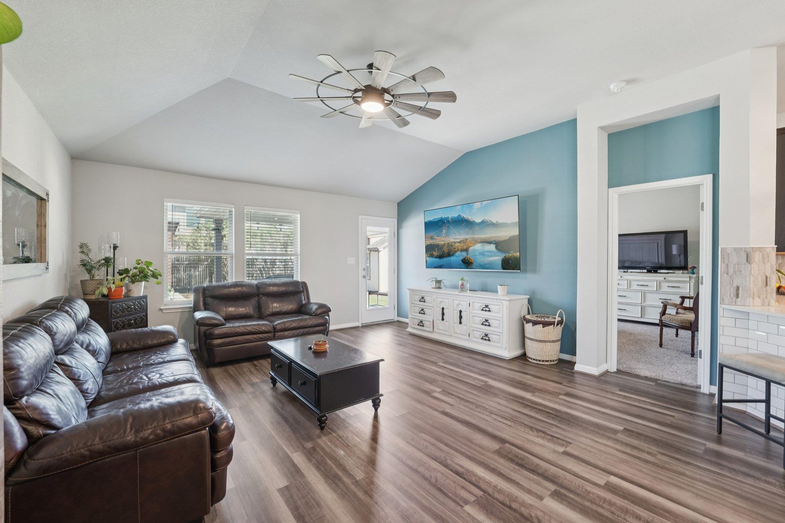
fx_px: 305
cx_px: 392
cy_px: 262
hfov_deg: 104.3
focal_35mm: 14
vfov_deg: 81.2
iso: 500
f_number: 8
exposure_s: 1/20
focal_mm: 14
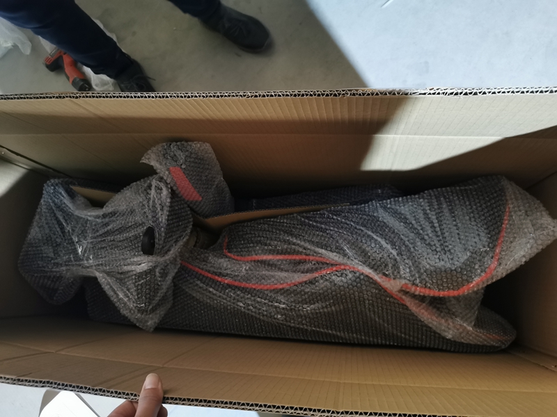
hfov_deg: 65.3
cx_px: 278
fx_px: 434
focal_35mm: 27
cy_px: 208
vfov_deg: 51.4
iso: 640
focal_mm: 5.58
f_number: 1.8
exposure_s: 1/25
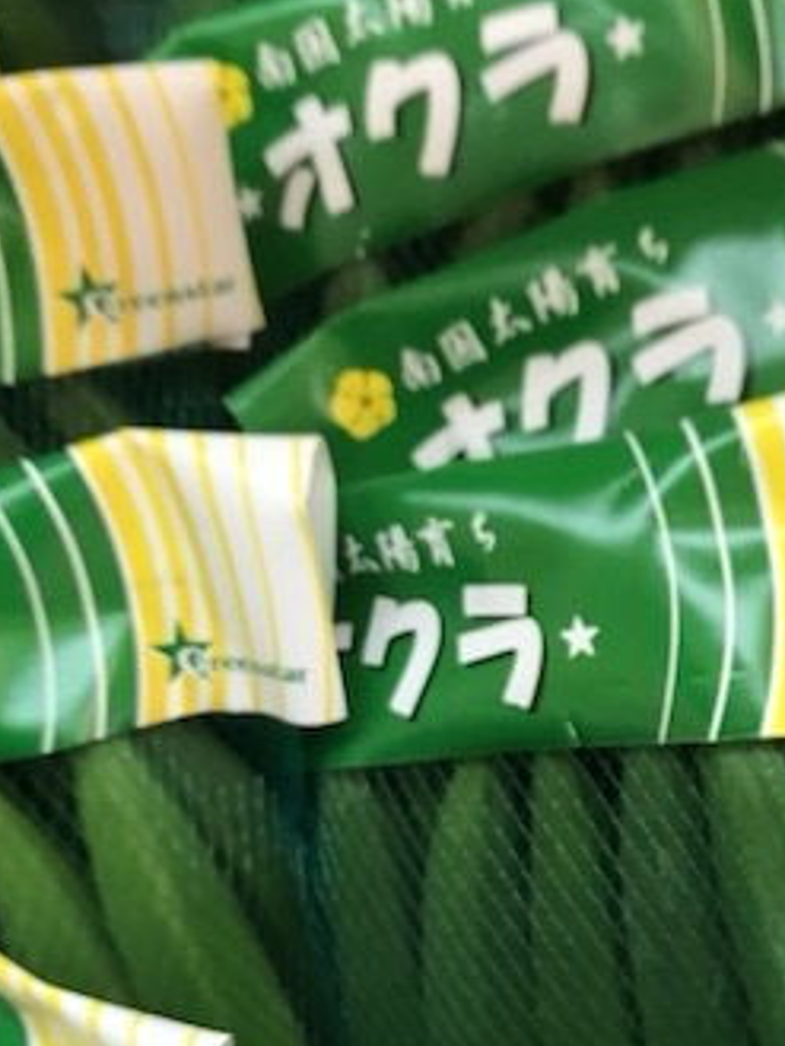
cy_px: 862
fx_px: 1541
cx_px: 521
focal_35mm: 51
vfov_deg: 36.0
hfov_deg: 28.4
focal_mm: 3.99
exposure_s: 1/25
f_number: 1.8
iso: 32
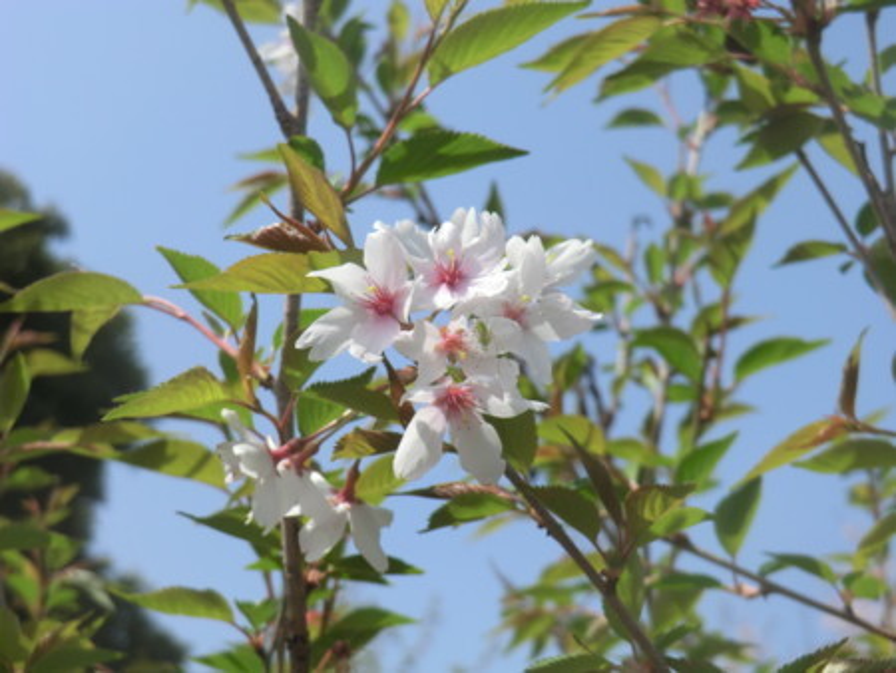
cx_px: 448
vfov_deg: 22.6
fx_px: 1683
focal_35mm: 65
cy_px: 336
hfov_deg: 29.8
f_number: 4.4
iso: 80
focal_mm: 11.6
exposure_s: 1/640
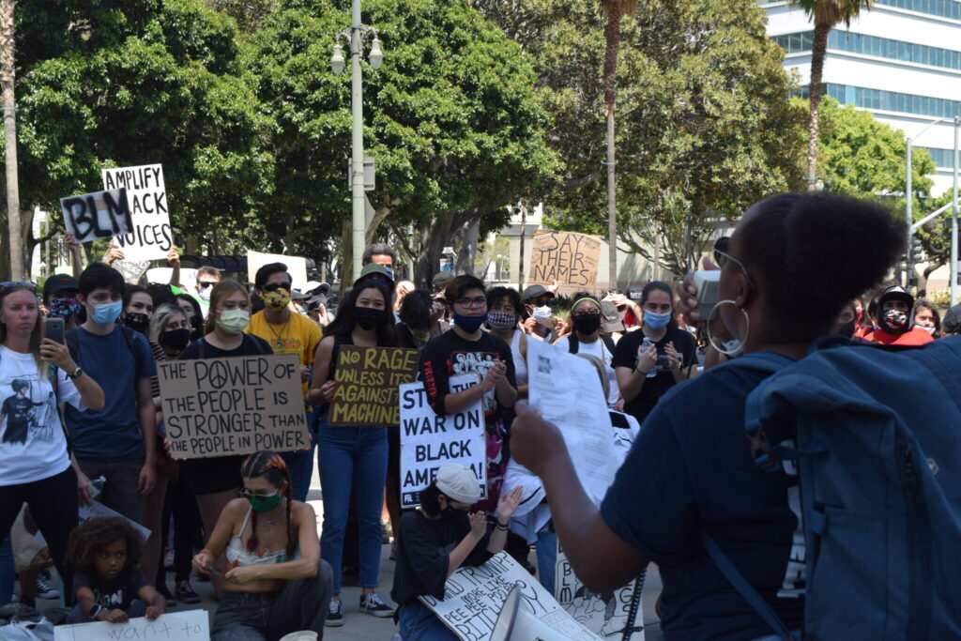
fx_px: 1522
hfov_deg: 35.0
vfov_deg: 23.8
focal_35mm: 57
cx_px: 480
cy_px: 320
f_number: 8
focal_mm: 38
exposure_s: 1/250
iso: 220
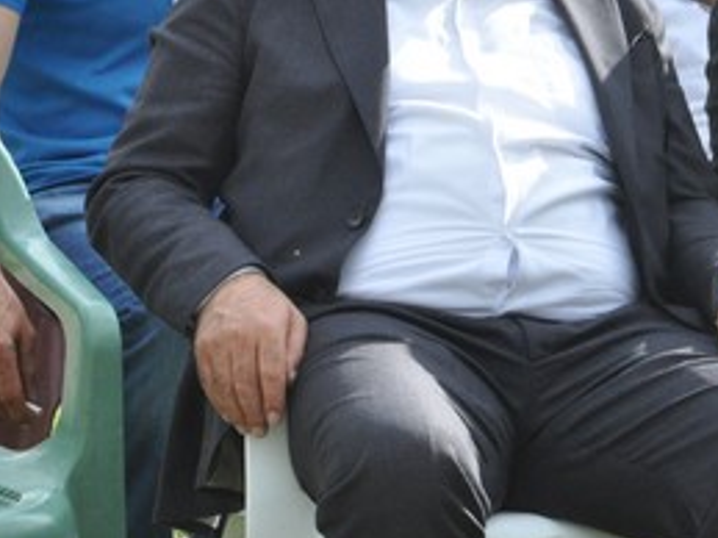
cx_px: 613
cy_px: 198
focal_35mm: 409
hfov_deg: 4.8
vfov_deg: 3.6
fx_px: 8486
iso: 1250
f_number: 13
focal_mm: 105
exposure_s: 1/640
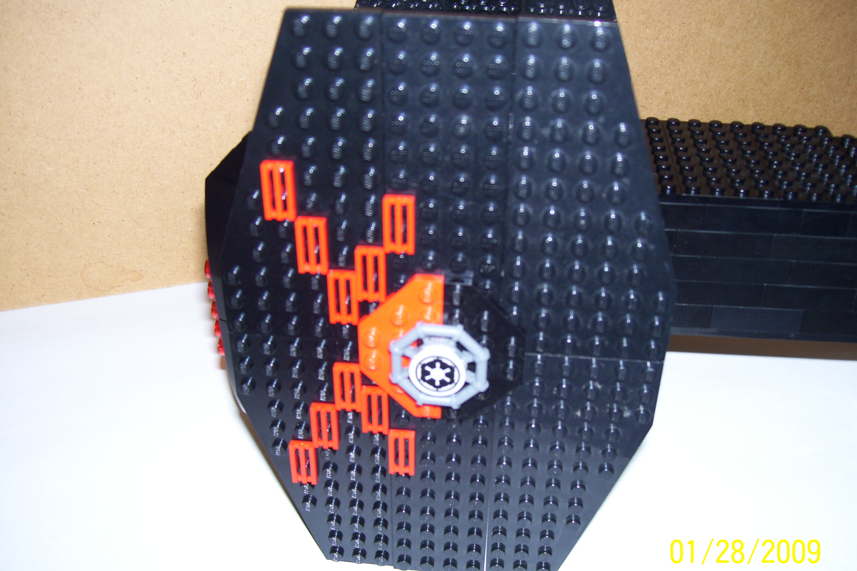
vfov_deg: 35.0
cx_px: 431
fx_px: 904
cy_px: 303
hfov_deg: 50.7
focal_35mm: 38
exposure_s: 1/60
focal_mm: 6
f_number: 2.7
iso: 80
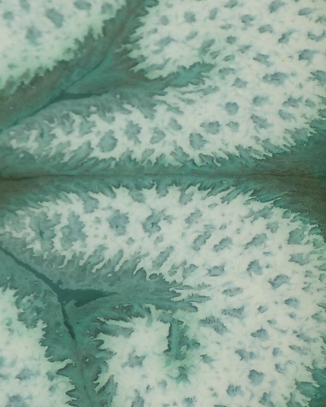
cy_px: 221
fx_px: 1423
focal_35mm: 118
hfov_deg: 13.1
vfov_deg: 16.3
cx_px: 217
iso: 80
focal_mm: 9.3
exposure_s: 1/800
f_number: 3.9
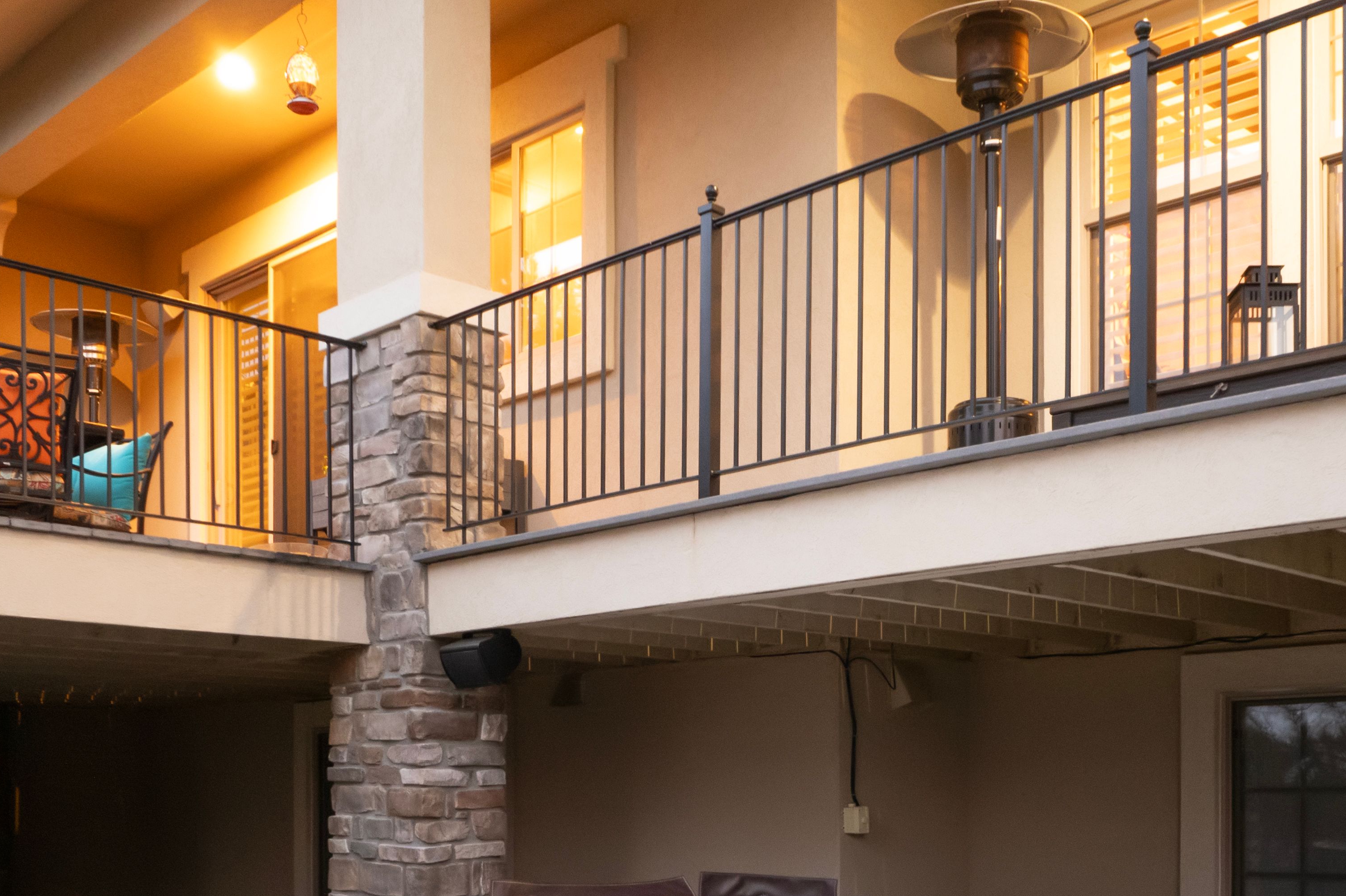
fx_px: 1495
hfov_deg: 48.4
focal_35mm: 40
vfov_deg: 32.0
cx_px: 739
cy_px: 778
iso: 790
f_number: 2.8
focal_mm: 8.38
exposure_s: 1/6
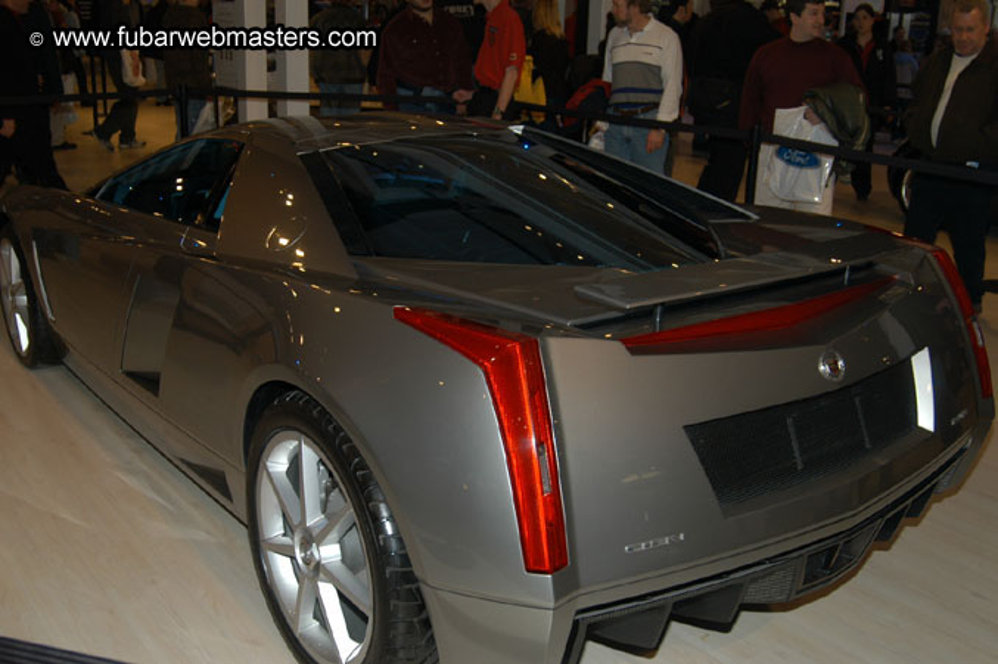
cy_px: 332
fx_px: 997
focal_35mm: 36
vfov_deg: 36.8
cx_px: 499
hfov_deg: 53.2
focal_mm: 24
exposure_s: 1/60
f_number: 5
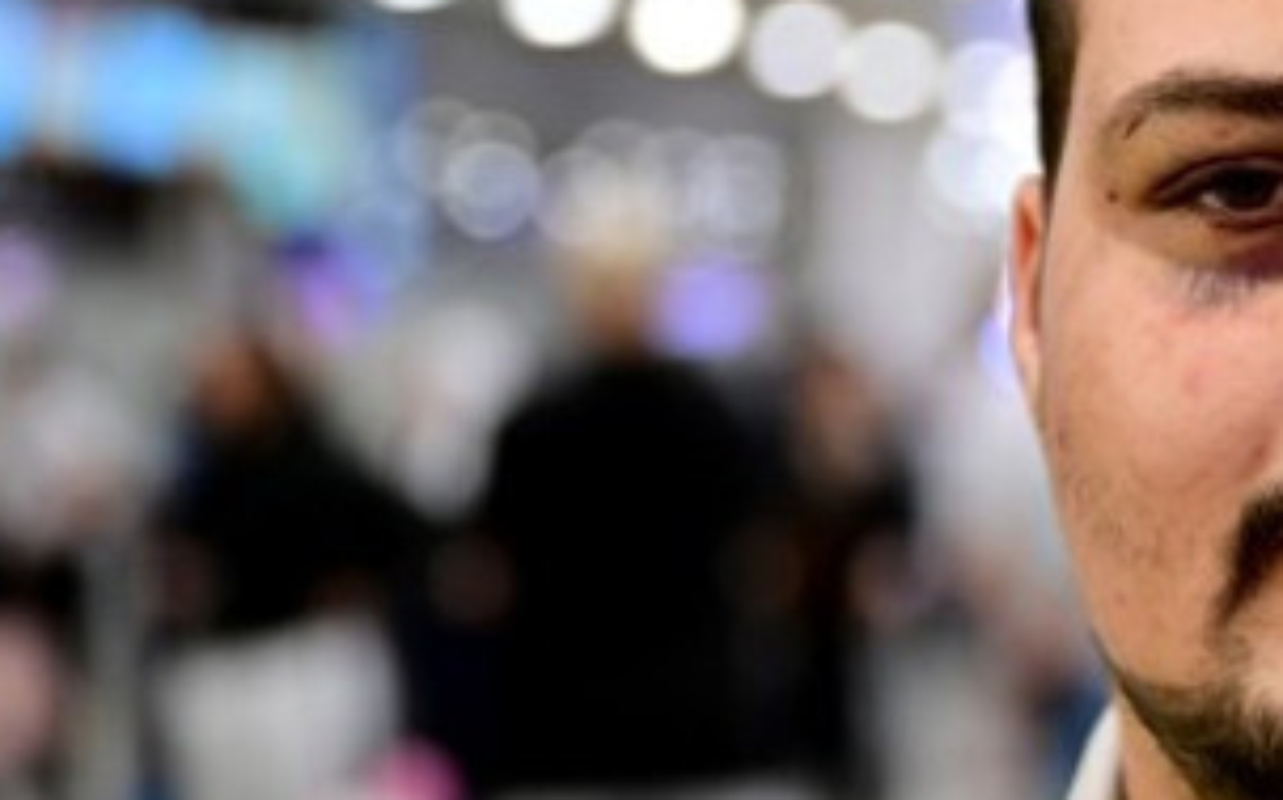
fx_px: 4893
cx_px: 1131
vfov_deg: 9.3
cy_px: 514
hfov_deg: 14.8
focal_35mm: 140
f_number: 2.8
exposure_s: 1/125
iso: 2000
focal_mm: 54
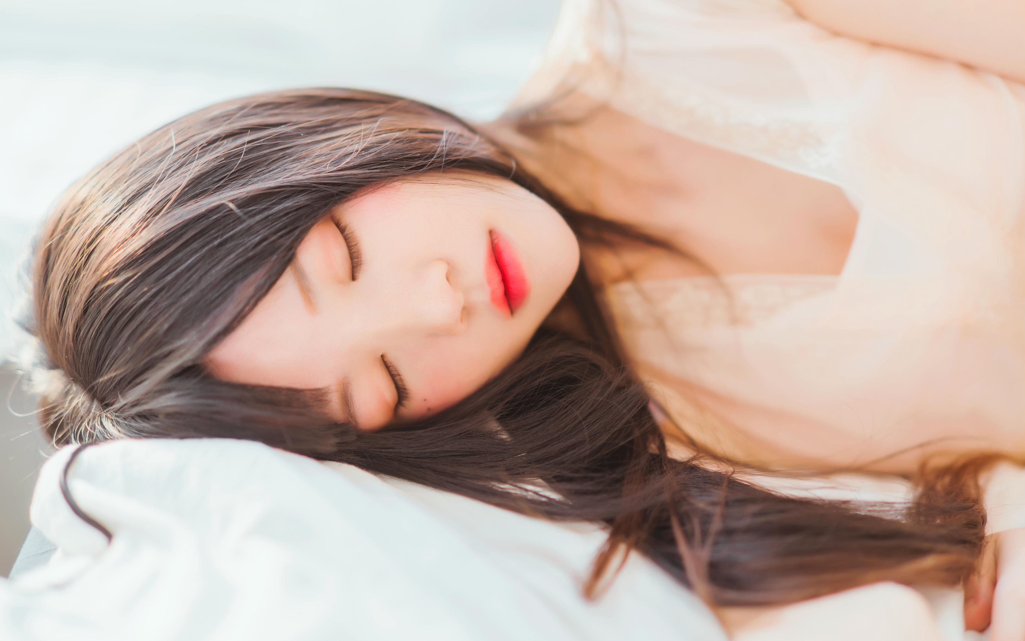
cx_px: 531
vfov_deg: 24.4
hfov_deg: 38.2
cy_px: 307
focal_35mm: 53
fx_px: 1481
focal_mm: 50
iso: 100
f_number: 1.4
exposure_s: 1/250
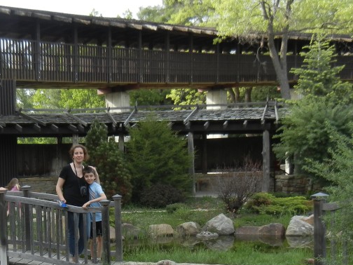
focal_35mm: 61
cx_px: 84
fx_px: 622
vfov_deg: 23.8
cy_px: 201
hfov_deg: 31.1
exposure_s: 1/303
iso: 160
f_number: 3.5
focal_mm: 5.4
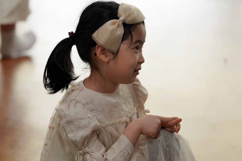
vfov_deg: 8.4
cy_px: 80
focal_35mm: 164
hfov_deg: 12.5
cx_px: 121
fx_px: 1102
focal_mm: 164
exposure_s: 1/200
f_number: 4
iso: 800
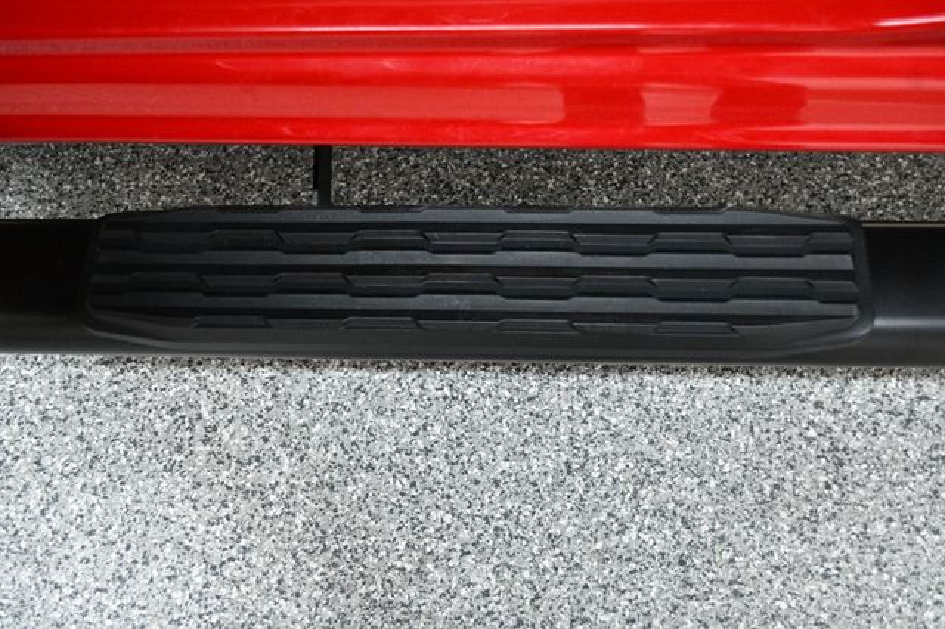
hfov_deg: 53.2
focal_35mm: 36
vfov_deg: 36.8
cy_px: 314
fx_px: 944
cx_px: 472
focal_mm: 24
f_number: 4
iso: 3600
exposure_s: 1/60
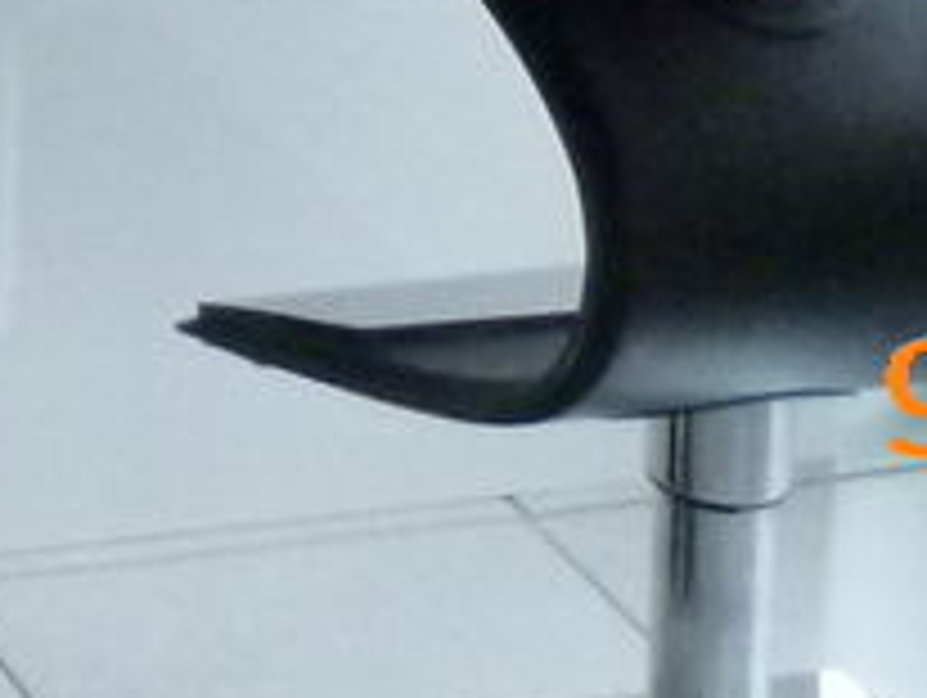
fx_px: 5201
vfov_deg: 6.6
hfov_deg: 9.1
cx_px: -1359
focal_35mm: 194
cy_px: -1761
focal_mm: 4.5
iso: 400
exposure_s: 1/50
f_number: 3.1
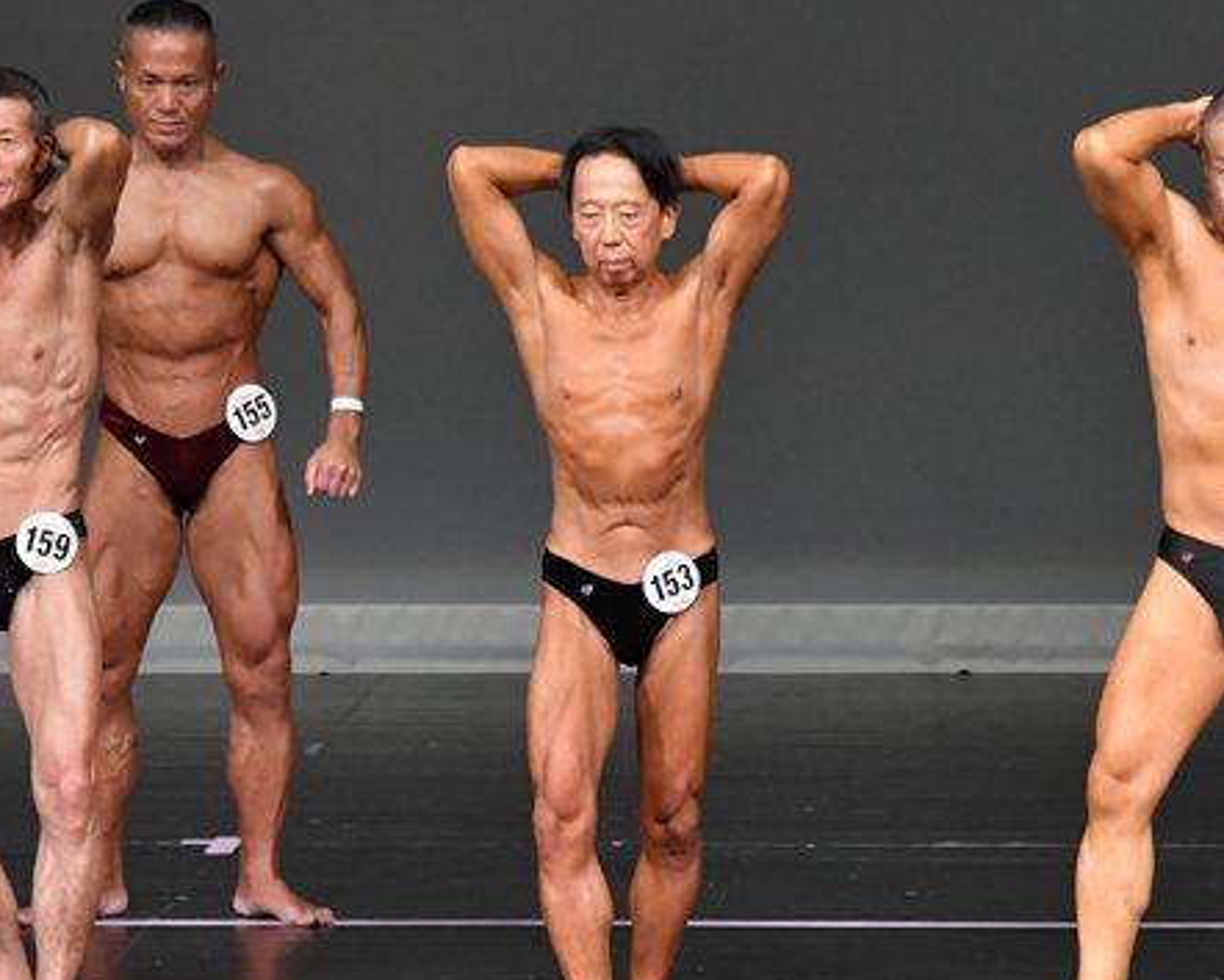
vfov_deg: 3.1
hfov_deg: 3.9
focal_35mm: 493
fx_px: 17867
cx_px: 516
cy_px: 579
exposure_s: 1/400
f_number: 5.6
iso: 4000
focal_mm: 200
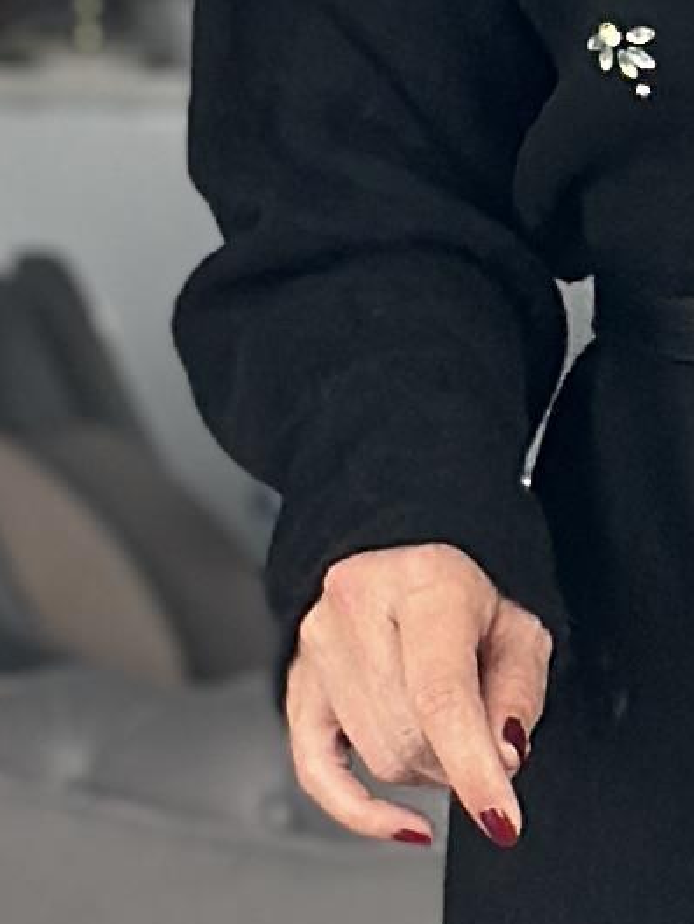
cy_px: 1063
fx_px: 9799
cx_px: 839
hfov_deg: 4.0
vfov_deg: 5.4
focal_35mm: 367
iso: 125
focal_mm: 6.86
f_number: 1.78
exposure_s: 1/67
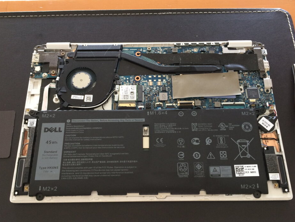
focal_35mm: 32
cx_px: 148
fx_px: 273
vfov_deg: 44.1
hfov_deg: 56.8
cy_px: 121
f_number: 2.2
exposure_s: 1/30
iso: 40
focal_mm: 4.15
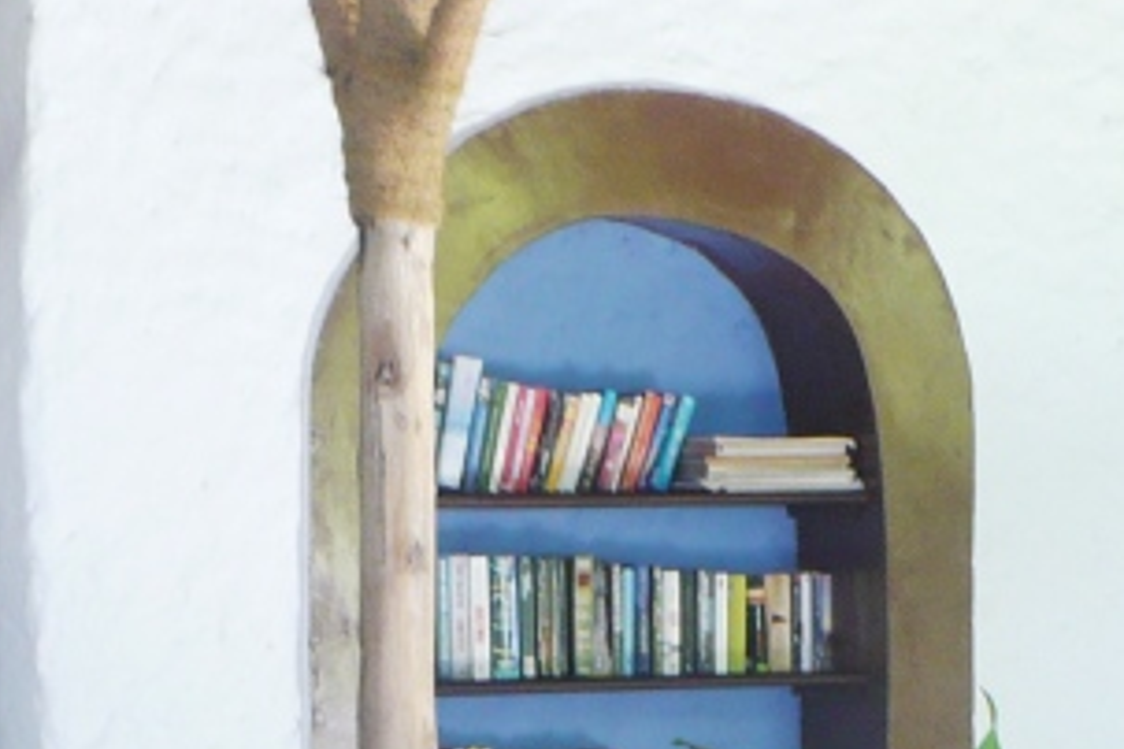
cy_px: 1331
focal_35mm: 130
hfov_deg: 15.8
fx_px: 4059
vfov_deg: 10.0
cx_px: 542
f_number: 2.8
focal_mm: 6.1
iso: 125
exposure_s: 1/30
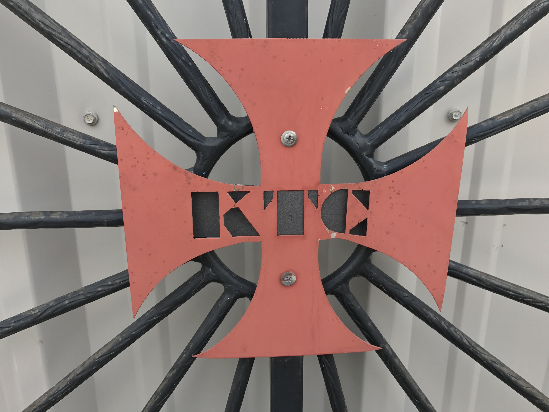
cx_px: 274
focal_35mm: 28
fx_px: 444
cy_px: 206
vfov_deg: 49.7
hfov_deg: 63.4
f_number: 1.8
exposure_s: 1/220
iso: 20
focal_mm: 3.99
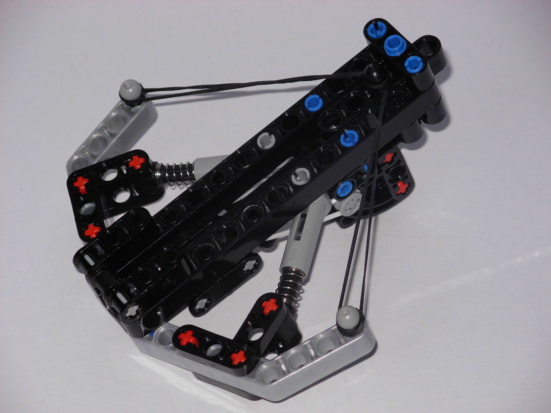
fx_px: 2595
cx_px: 276
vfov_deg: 9.1
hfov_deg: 12.1
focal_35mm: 163
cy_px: 206
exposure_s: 1/90.5
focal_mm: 27
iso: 79
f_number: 4.8
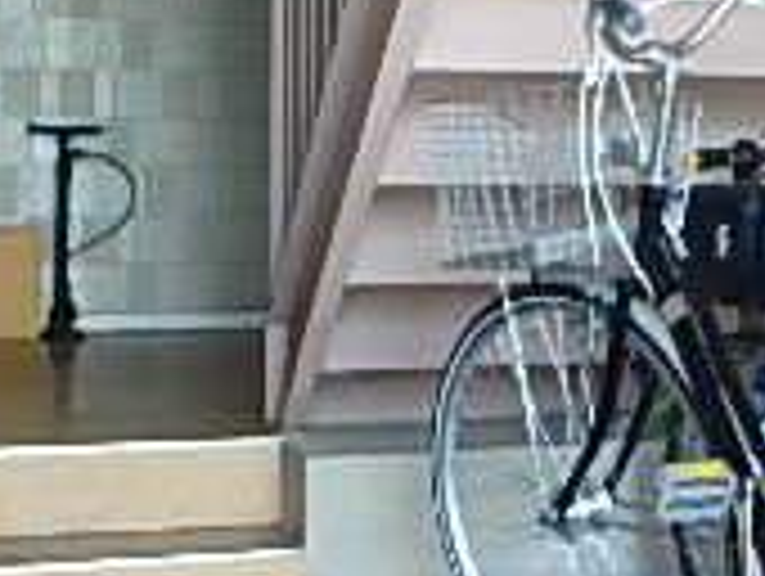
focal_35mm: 79
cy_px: 225
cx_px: 558
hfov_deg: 24.5
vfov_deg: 18.7
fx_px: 1748
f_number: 3.5
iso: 200
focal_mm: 3.7
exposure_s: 1/40
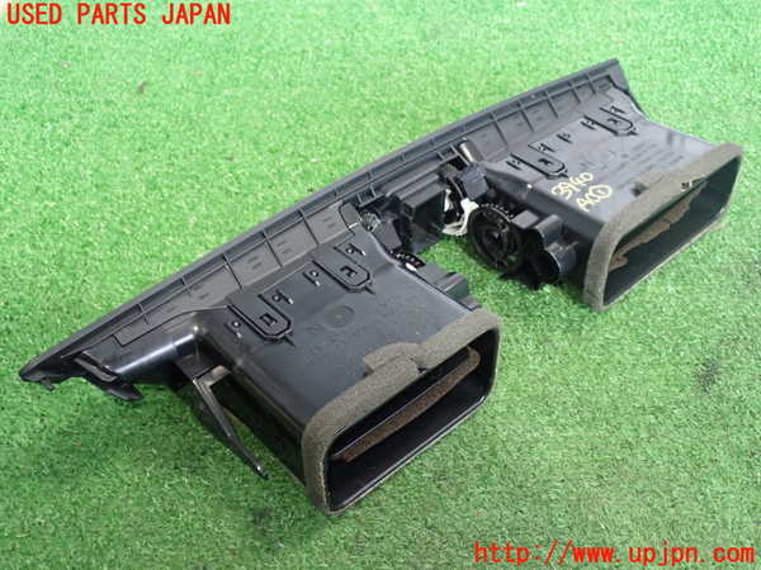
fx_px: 901
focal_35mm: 41
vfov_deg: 35.1
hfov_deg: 45.8
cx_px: 380
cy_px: 285
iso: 800
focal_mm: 7.31
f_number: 2.8
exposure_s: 1/25
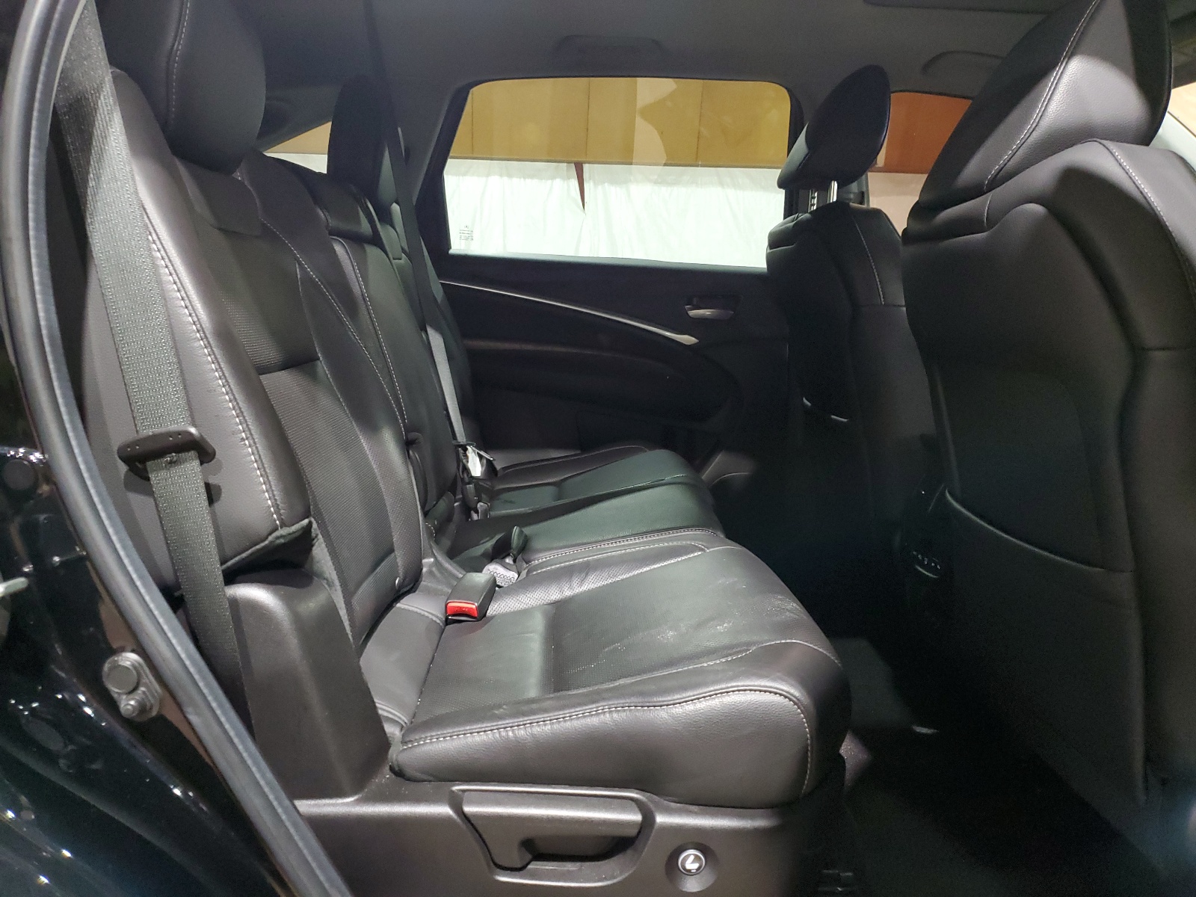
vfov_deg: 53.1
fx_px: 898
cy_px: 448
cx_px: 598
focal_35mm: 26
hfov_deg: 67.3
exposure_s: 1/20
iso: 313
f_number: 1.5
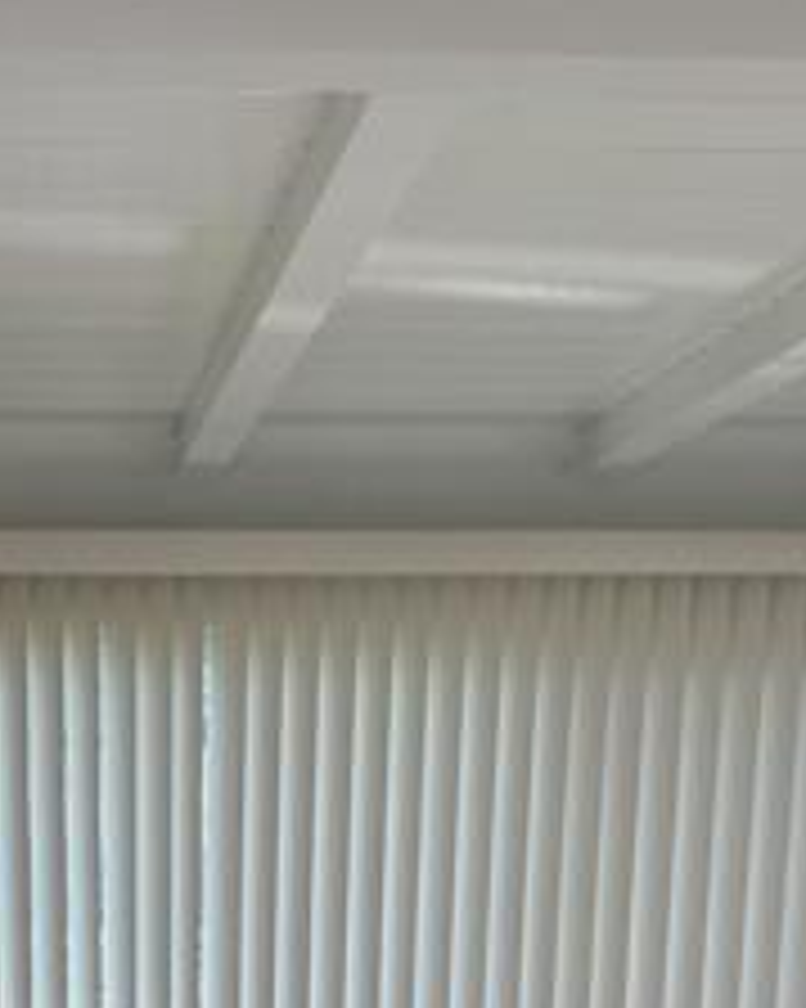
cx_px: 95
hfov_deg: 22.3
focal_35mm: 67
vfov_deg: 26.0
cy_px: 1125
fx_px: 1999
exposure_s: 1/383
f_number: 1.78
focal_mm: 6.76
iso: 100
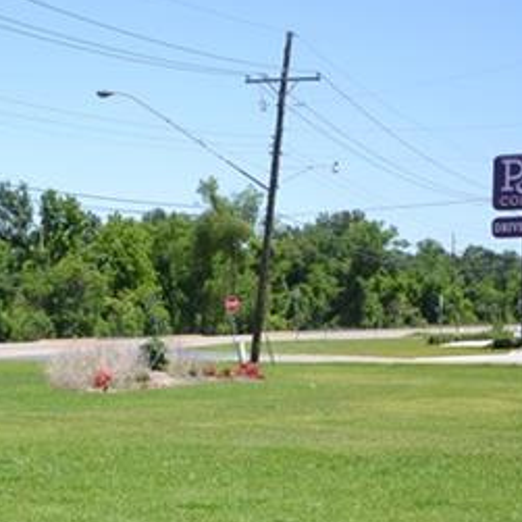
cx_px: 17
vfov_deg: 16.5
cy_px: 499
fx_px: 1774
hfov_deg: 16.4
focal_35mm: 104
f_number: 7.1
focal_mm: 20
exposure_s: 1/200
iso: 100
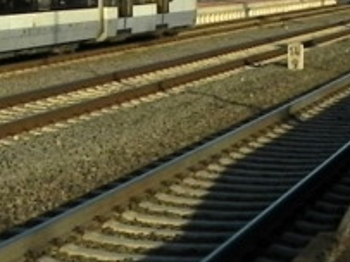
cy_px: -14
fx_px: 1324
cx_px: -140
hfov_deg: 14.3
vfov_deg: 11.2
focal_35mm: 131
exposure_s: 1/640
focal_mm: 4.6
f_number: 8
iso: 160
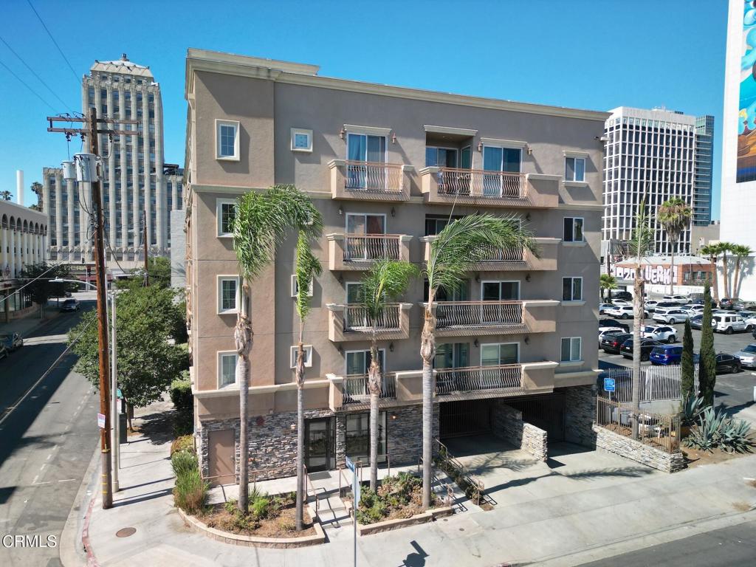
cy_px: 284
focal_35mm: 24
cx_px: 378
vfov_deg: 56.8
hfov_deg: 71.6
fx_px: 524
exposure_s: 1/400
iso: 150
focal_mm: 6.72
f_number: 1.7
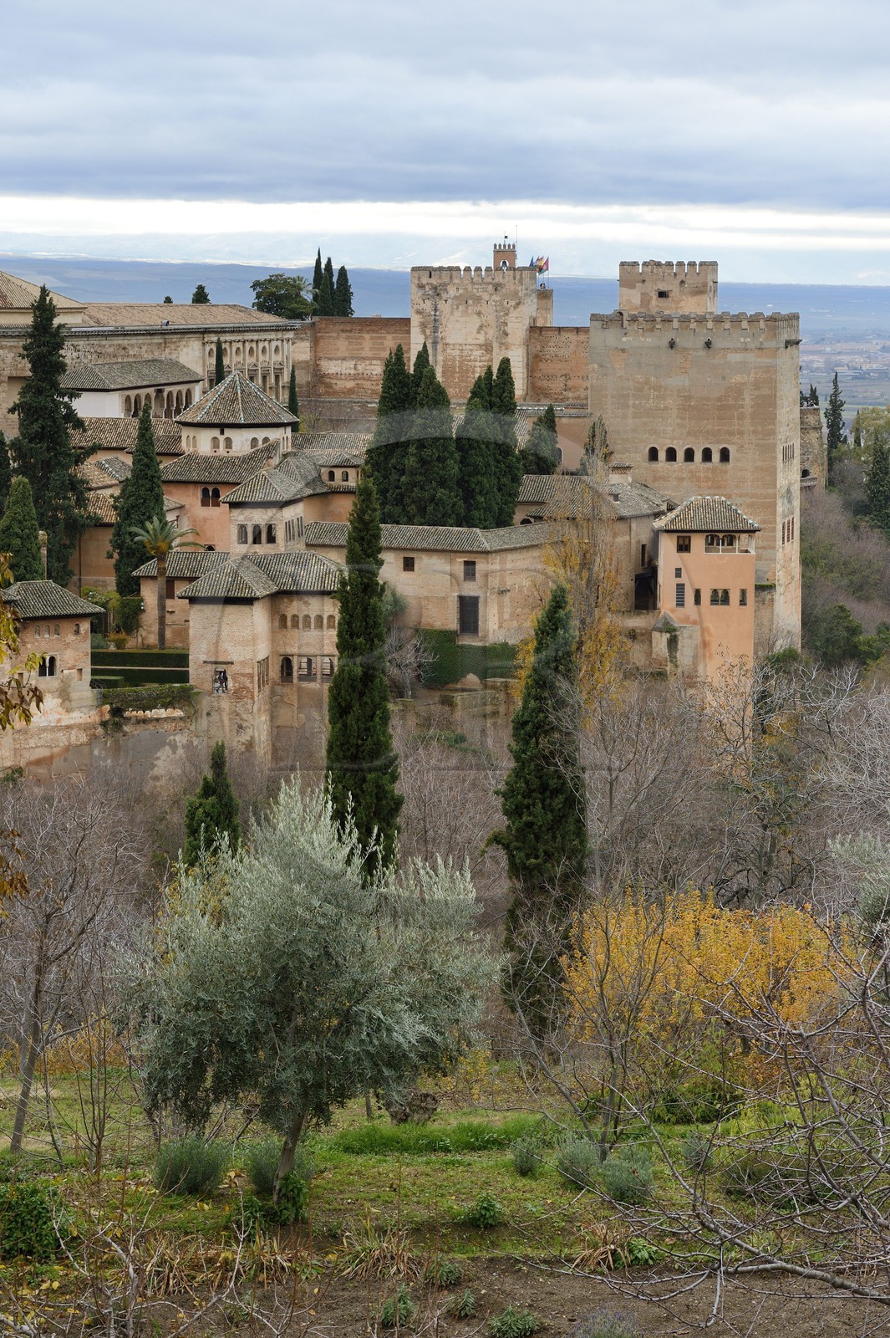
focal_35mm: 100
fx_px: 3712
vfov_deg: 20.4
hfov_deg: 13.7
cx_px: 445
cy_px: 669
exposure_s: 1/160
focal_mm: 100
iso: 800
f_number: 9
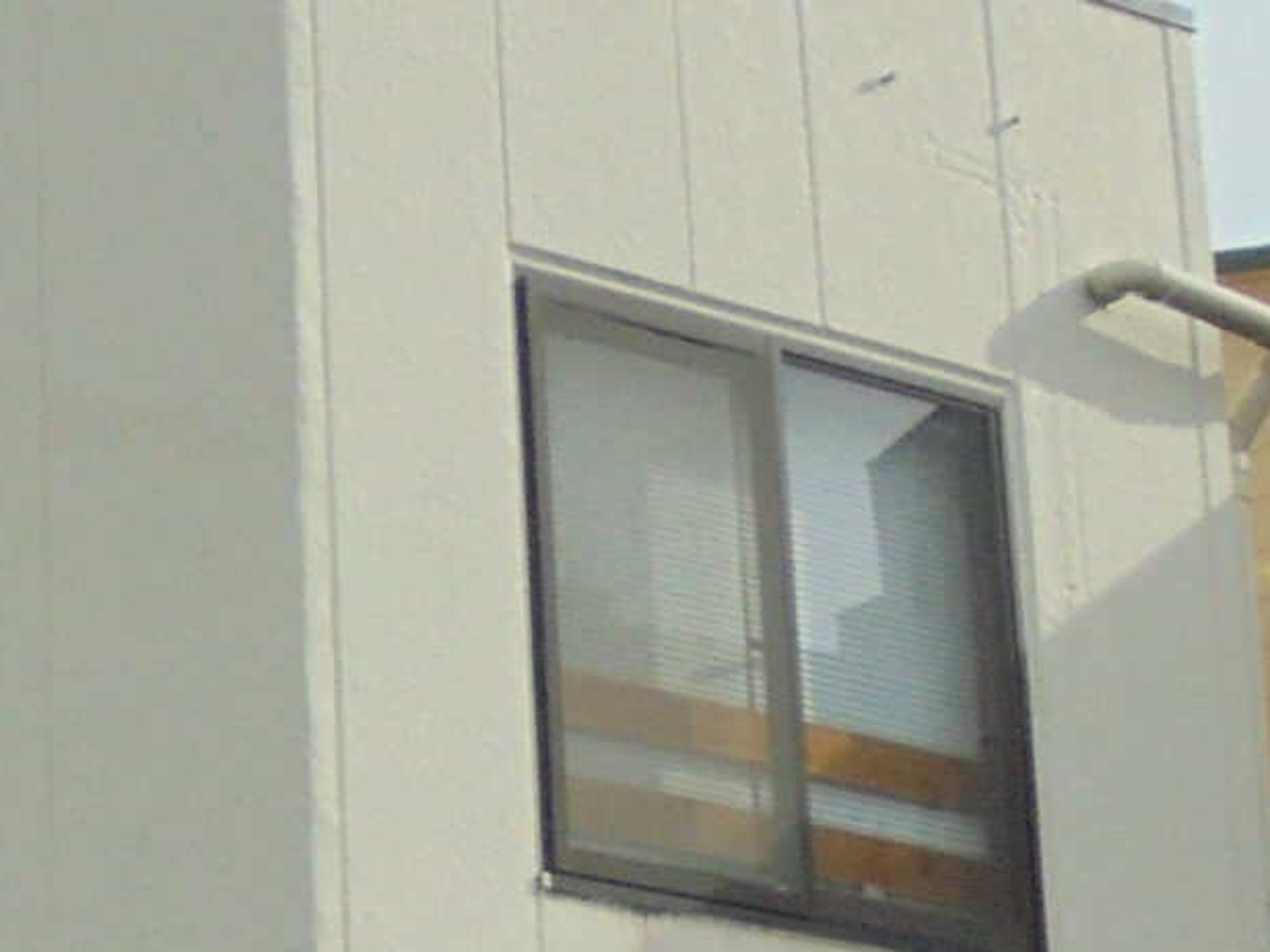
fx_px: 3962
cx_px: -524
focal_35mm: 108
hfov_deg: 16.8
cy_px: 1269
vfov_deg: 13.2
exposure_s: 1/250
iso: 250
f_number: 11.5
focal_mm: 4.6
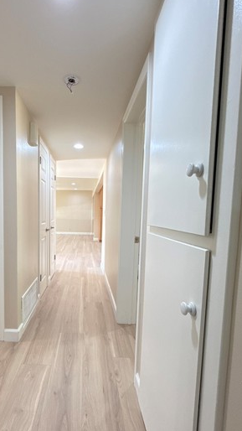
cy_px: 232
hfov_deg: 56.9
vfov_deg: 89.4
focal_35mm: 19
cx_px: 78
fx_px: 217
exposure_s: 1/120
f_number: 2.2
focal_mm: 2.22
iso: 320
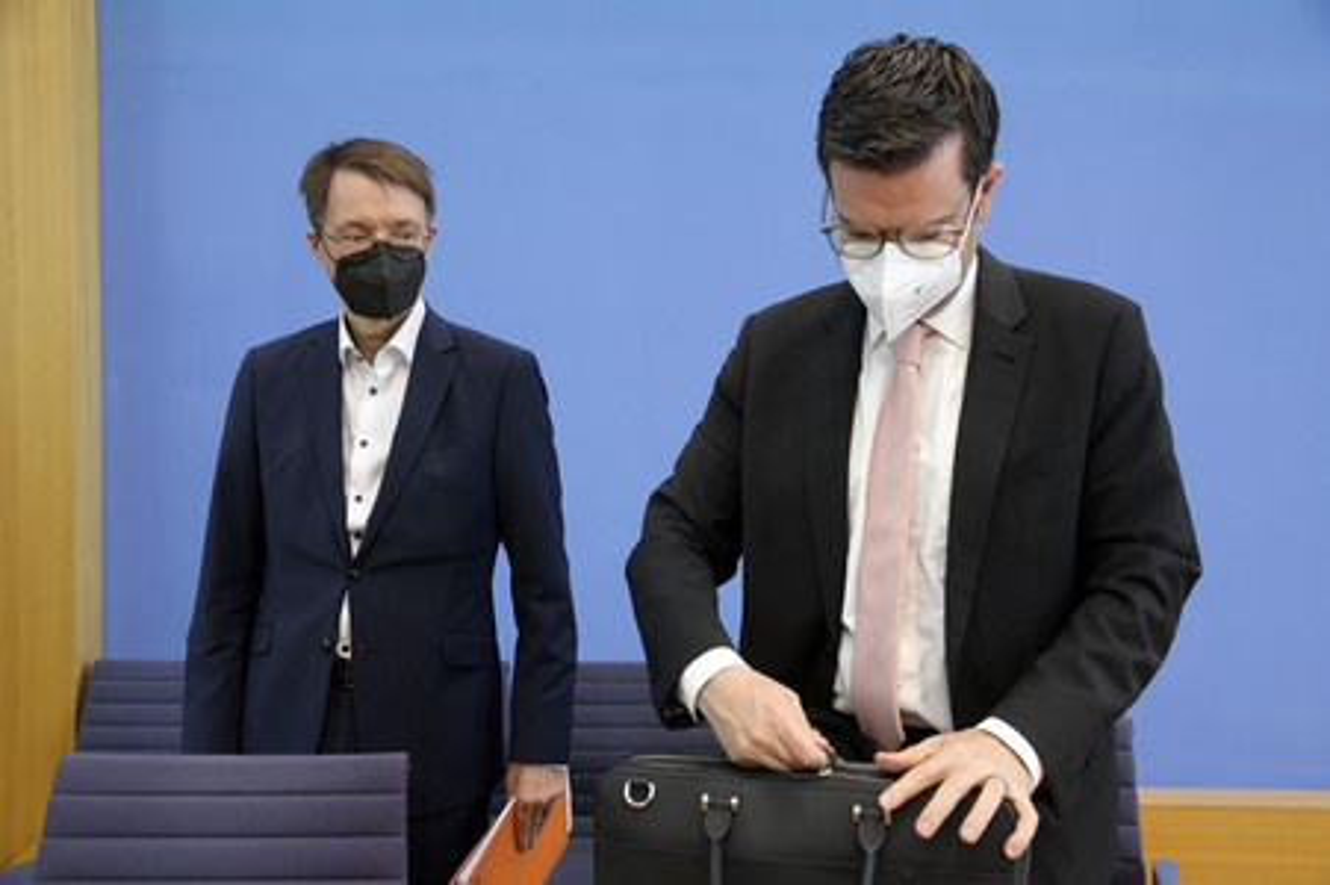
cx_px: 665
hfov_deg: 53.2
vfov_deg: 36.8
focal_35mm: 36
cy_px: 442
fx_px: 1329
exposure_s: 1/640
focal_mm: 36
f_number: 5.6
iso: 4000
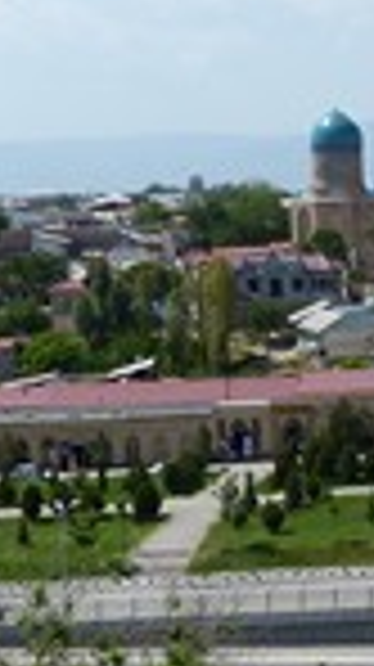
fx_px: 1979
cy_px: 369
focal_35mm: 112
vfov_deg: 19.1
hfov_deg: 9.9
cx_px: 789
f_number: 4
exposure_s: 1/1300
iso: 100
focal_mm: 6.8
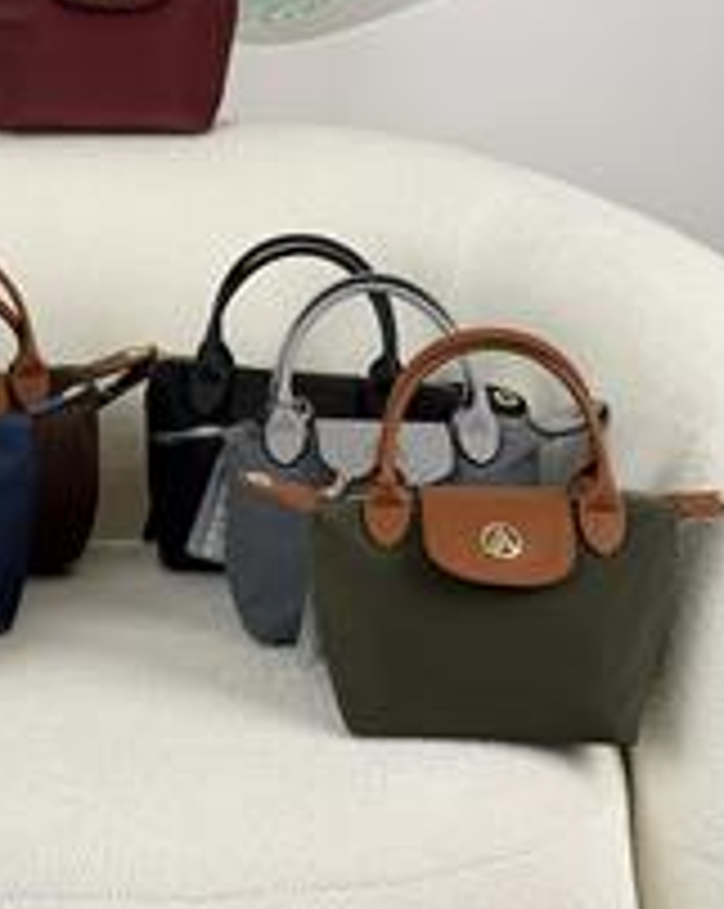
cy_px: 83
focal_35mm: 96
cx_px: 112
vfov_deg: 19.6
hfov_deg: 15.8
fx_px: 2577
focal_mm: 6.76
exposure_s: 1/216
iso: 50
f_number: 1.78
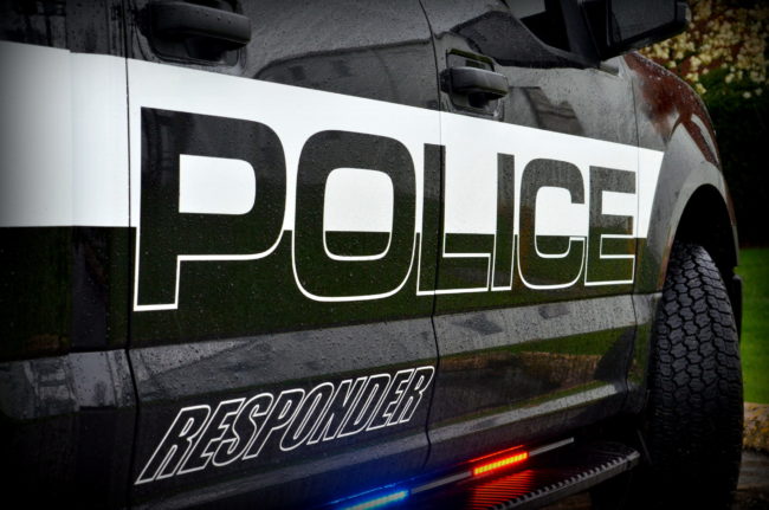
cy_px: 255
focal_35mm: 82
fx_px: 1759
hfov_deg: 24.7
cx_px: 384
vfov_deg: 16.5
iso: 1000
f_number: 10
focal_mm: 55
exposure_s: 1/160
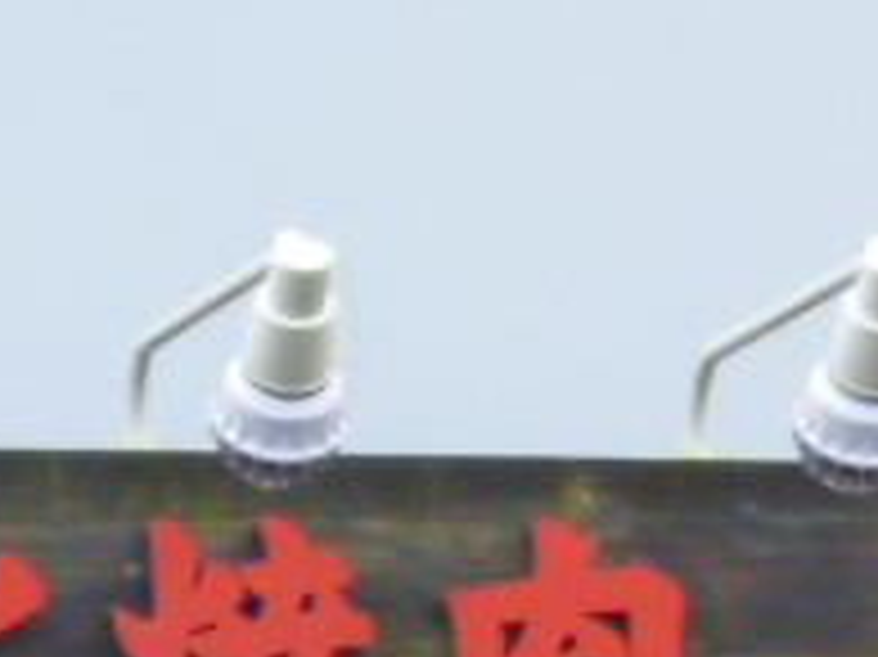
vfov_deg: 1.8
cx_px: 252
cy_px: 846
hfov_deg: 2.4
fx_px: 21014
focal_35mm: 829
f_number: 6.5
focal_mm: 20
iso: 400
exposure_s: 1/125
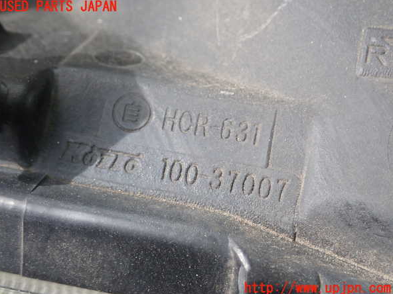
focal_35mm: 71
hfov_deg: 27.4
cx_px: 195
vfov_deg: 20.7
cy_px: 148
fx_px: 806
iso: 320
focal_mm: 12.6
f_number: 4
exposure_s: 1/60
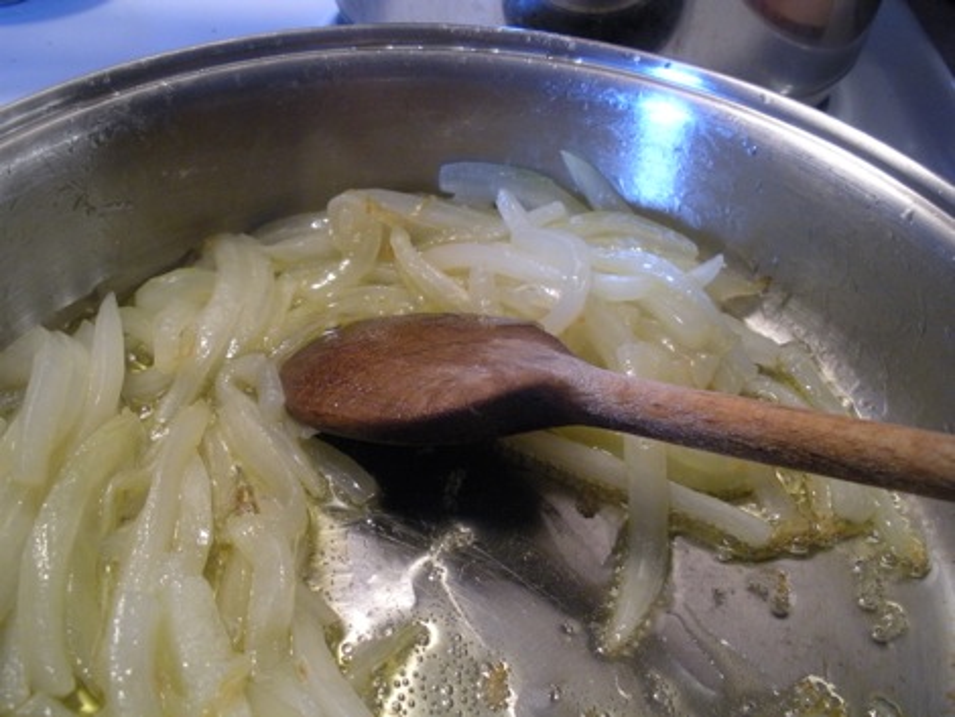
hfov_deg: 51.3
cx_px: 478
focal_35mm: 36
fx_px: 994
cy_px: 358
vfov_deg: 39.7
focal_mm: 6.3
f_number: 3.5
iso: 400
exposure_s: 1/46.6
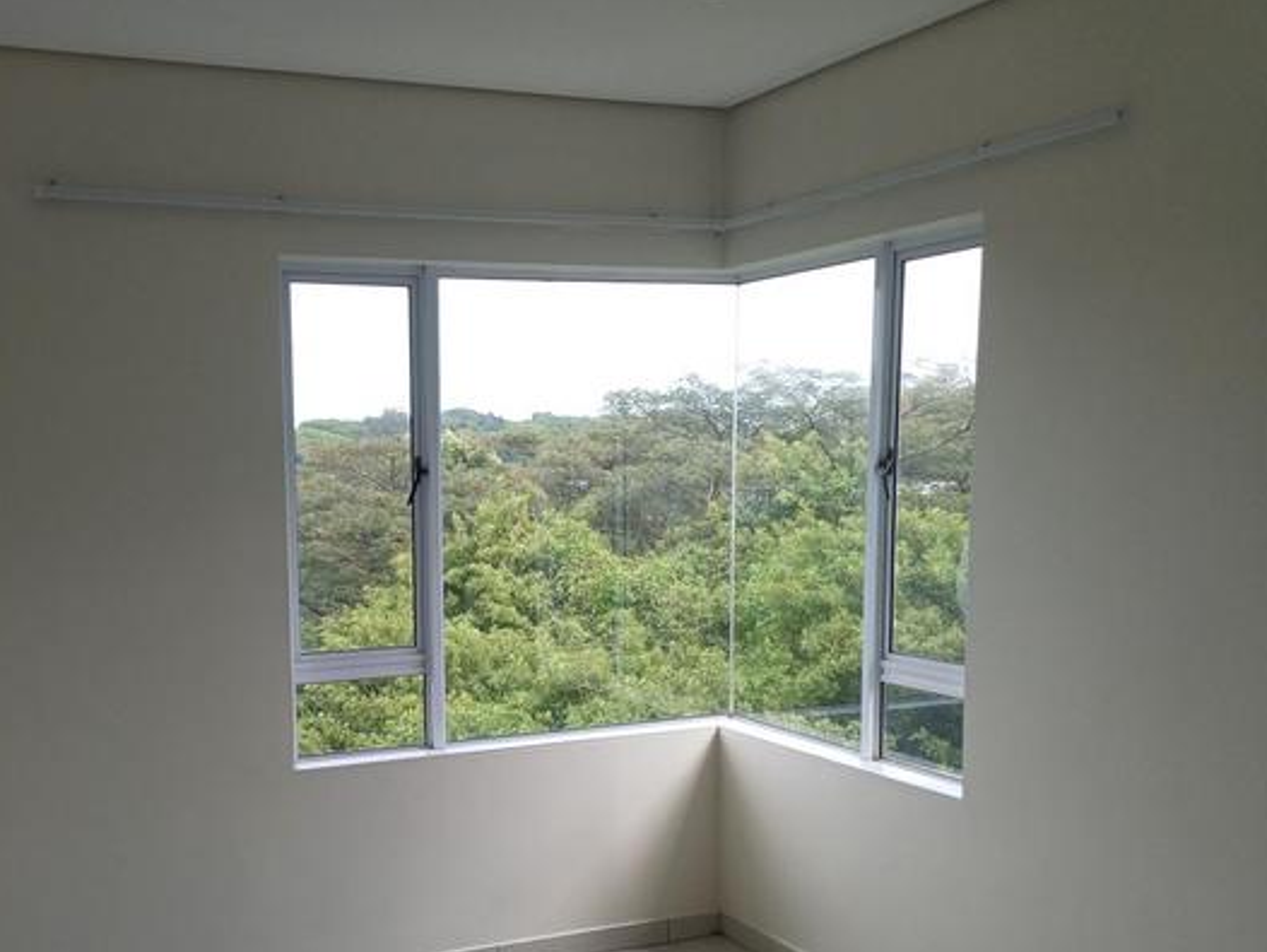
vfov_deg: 37.1
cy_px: 675
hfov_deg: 48.2
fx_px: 1391
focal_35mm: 38
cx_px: 436
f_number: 1.8
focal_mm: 4.65
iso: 50
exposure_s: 1/278
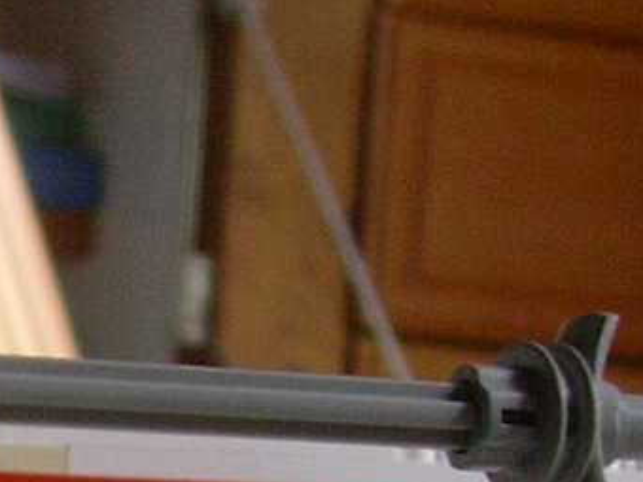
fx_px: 3938
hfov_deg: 8.9
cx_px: -501
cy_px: 724
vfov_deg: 6.9
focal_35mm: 212
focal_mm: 6.7
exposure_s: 1/25.3
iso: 70
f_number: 2.9
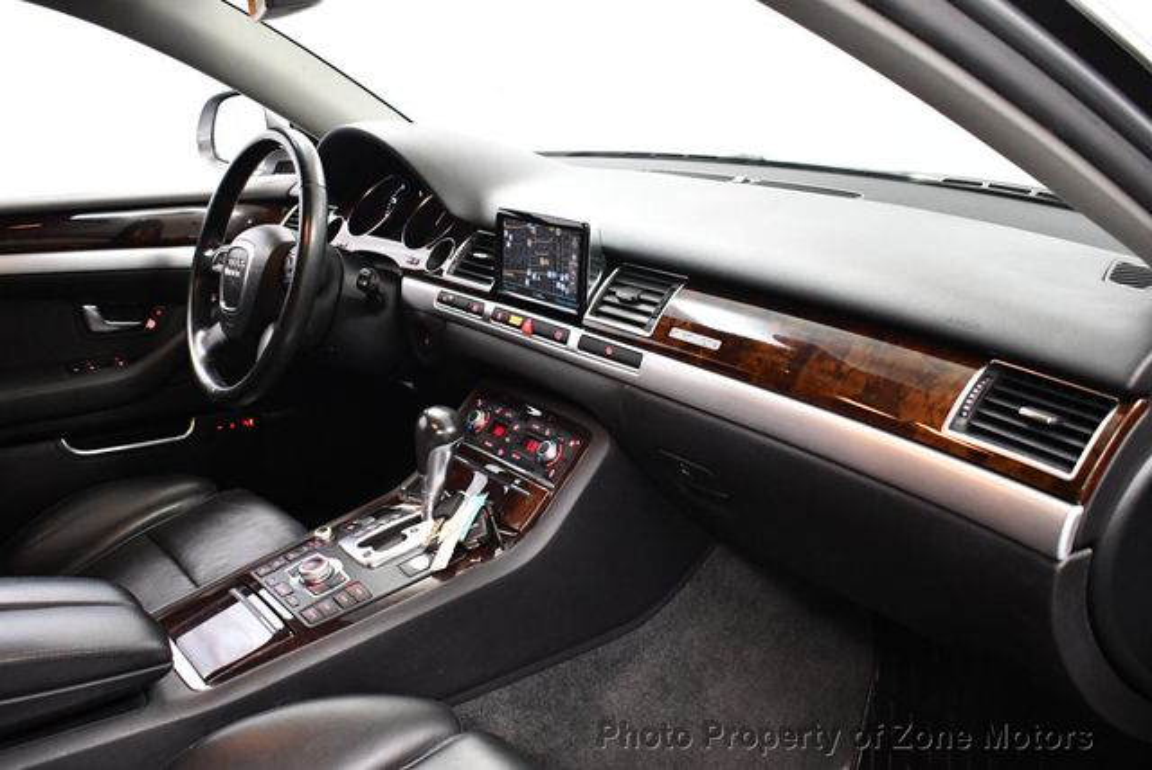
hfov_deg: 53.1
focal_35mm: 36
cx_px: 576
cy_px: 385
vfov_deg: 36.9
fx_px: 1153
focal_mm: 18
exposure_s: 1/100
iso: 3200
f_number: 3.5
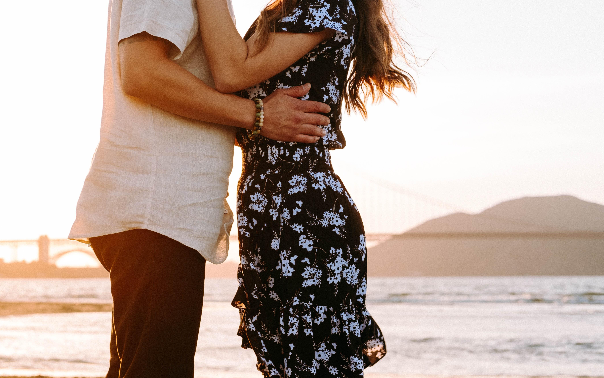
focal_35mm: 80
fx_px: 1317
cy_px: 83
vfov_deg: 16.2
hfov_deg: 25.8
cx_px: 233
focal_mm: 35
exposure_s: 1/500
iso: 250
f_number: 3.6
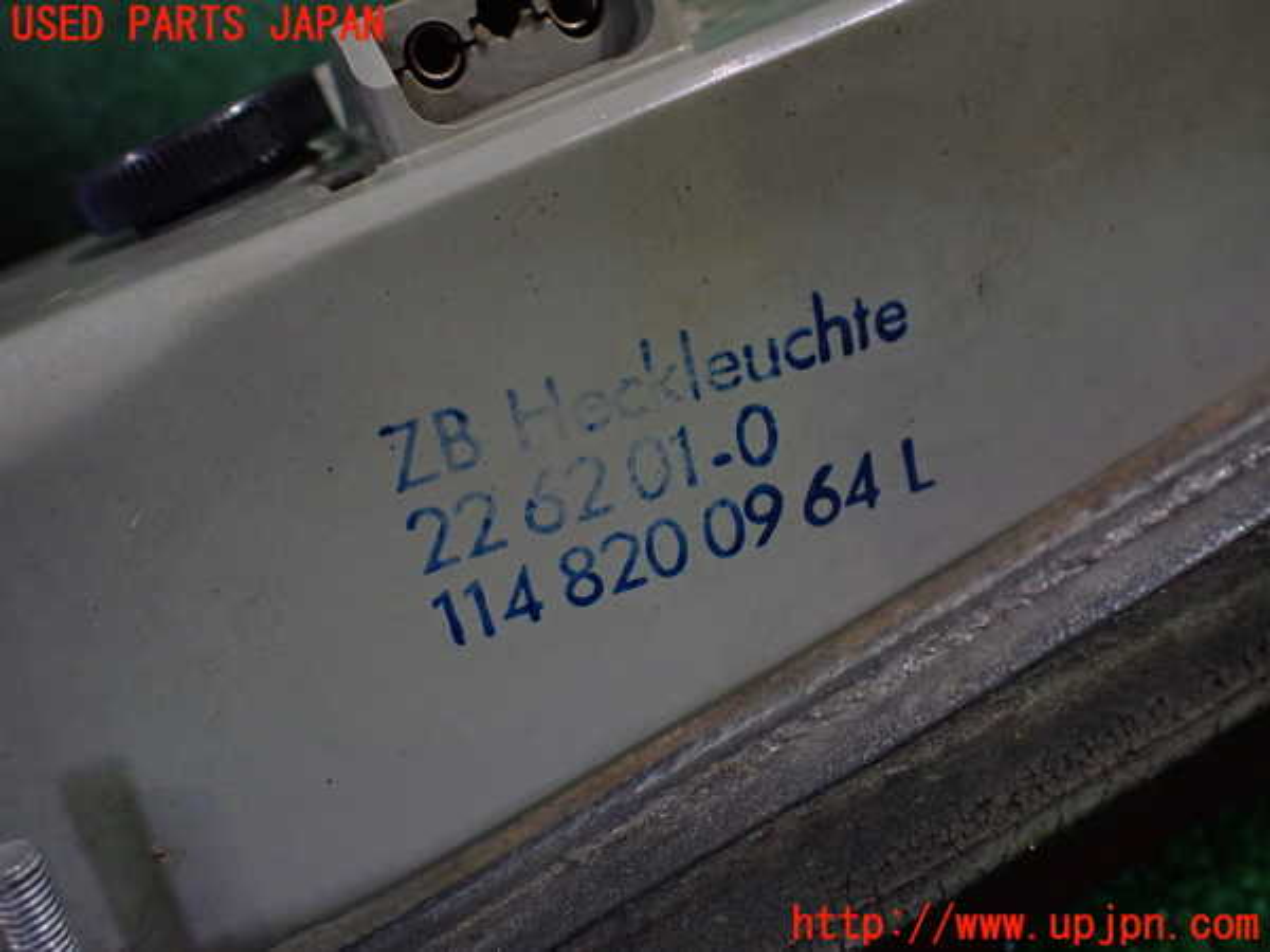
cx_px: 635
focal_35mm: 30
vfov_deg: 46.8
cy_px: 476
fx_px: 1101
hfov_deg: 60.0
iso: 400
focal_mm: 5.4
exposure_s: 1/125
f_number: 2.3
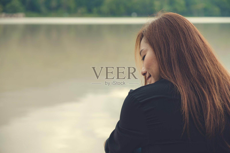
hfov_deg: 24.5
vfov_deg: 16.5
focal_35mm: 83
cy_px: 76
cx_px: 115
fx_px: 530
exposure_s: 1/280
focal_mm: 55
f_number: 2.8
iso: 100
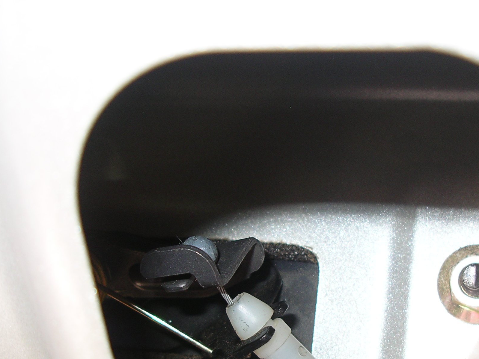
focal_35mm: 60
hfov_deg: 32.1
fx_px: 830
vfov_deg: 24.1
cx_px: 294
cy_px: 284
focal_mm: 7.8
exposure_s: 1/40
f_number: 2.8
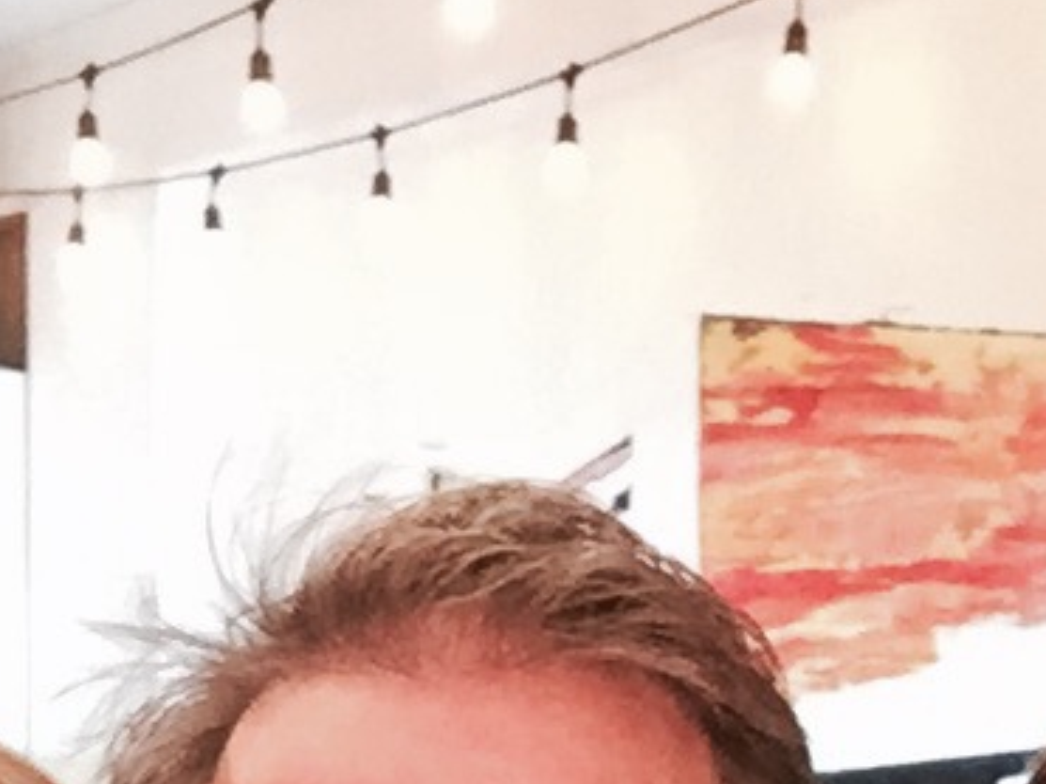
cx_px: 620
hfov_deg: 18.4
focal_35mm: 107
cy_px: 1337
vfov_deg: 12.8
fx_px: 3232
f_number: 2.2
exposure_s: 1/17
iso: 320
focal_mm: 2.65
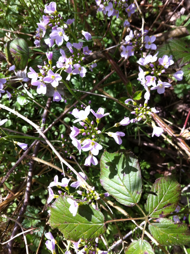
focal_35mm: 35
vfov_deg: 52.7
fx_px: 257
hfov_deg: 40.6
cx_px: 95
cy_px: 127
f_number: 2.8
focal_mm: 3.85
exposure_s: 1/444
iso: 80
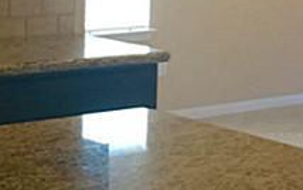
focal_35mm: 147
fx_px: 1215
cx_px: 238
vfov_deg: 8.7
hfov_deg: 14.2
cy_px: -82
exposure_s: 1/30
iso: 40
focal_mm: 4.15
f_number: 2.2
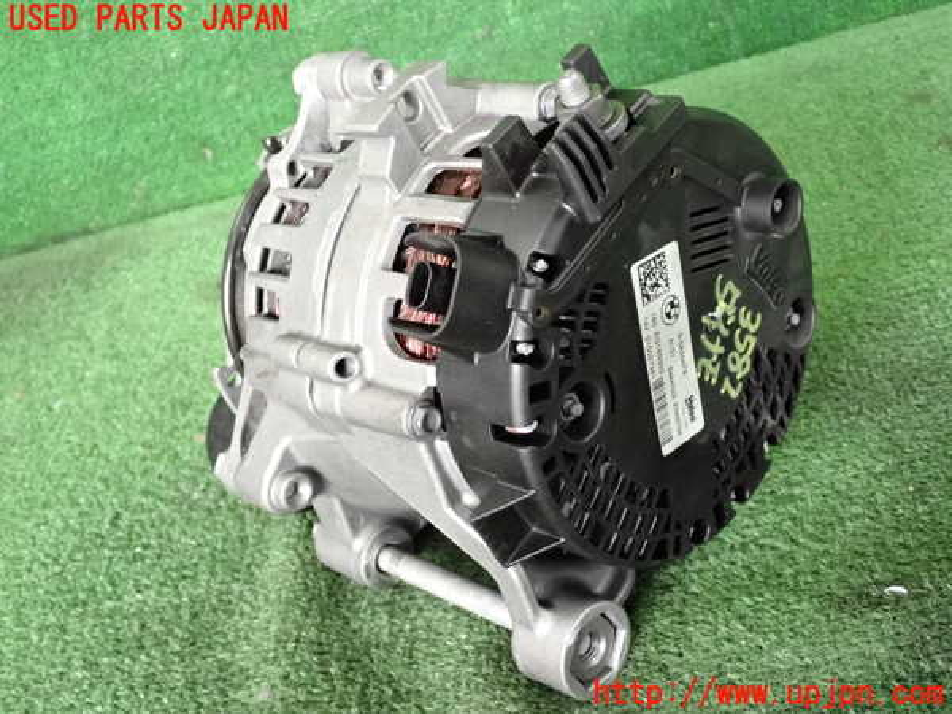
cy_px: 357
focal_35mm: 44
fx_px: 1210
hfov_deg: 42.9
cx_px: 476
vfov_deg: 32.9
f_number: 2.9
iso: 2500
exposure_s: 1/125
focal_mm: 7.84
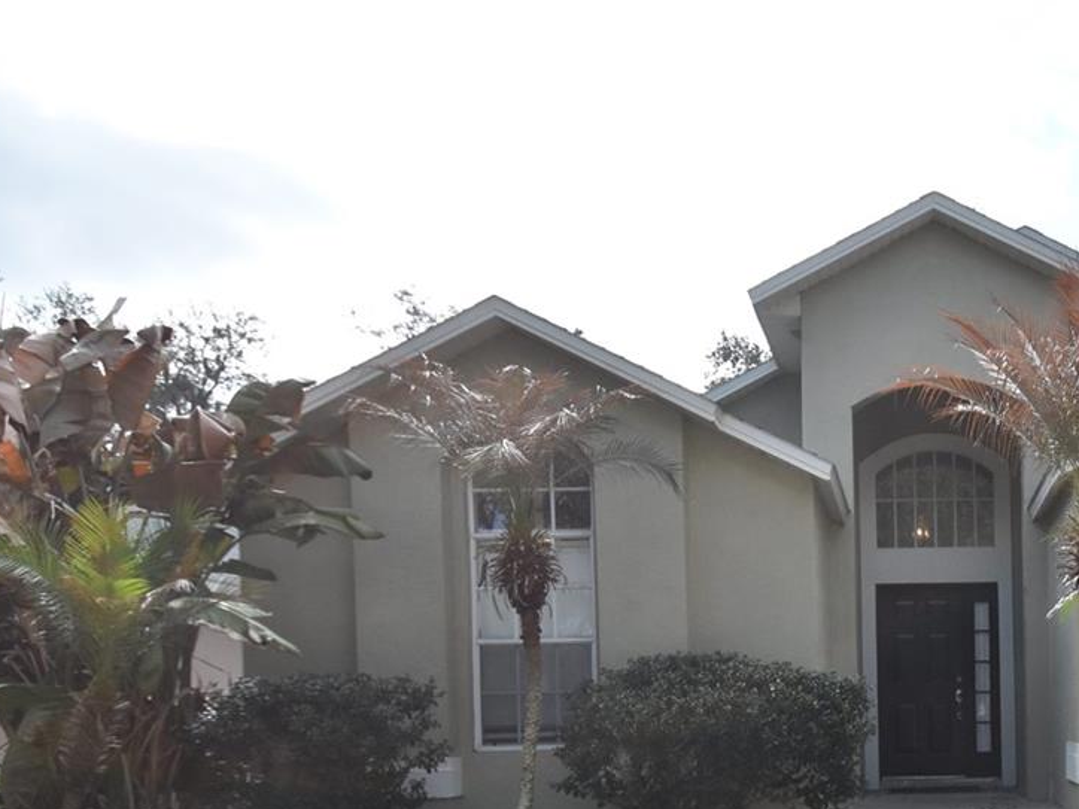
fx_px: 1093
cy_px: 729
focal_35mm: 35
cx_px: 961
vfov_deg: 37.9
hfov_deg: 47.5
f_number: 3.5
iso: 800
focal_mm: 11
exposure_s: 1/4000
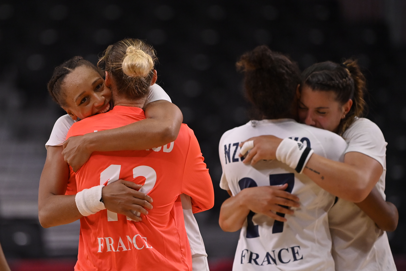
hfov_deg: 5.2
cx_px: 203
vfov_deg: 3.4
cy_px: 136
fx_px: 4511
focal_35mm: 400
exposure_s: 1/2000
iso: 2500
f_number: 4
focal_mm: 400
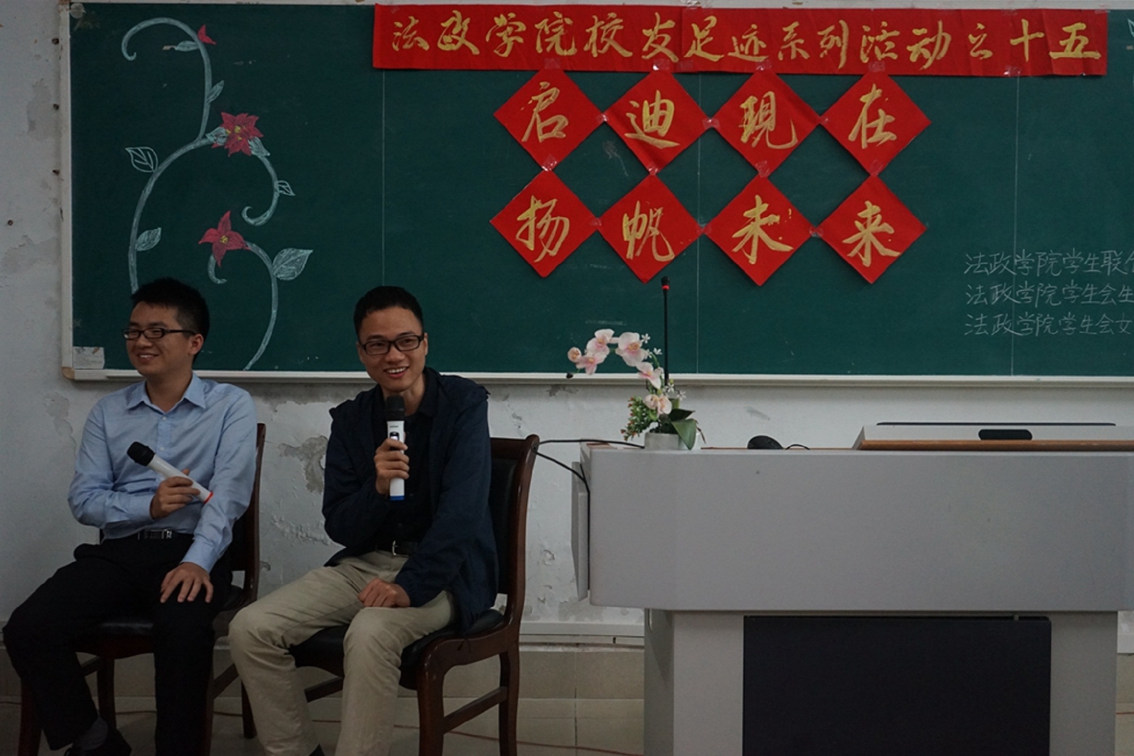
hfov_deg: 54.4
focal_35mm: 35
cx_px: 567
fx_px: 1102
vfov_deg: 37.8
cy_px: 378
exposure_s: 1/125
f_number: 4
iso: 3200
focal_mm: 35
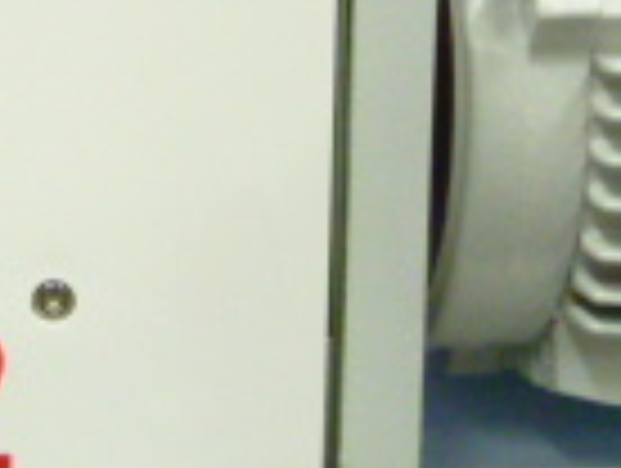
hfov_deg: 17.2
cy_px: 4
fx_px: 1995
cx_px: -36
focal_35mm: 111
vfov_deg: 13.2
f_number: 2.2
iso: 400
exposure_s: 1/25
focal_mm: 4.3
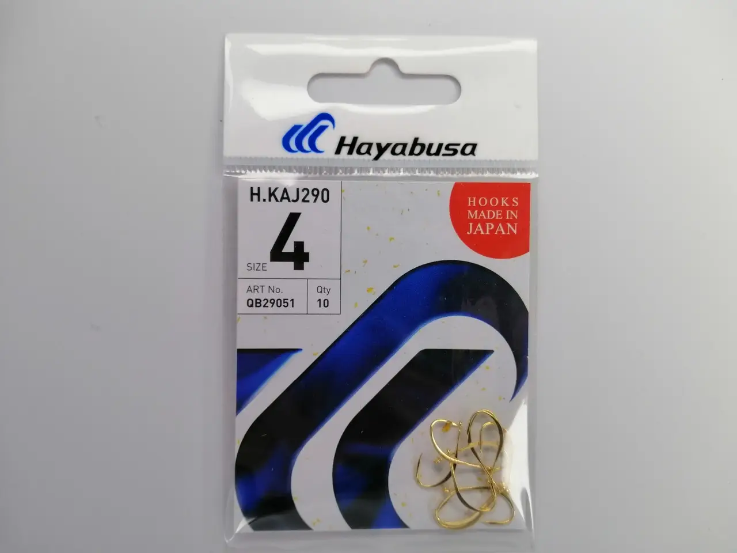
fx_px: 575
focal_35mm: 27
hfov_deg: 65.3
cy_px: 276
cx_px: 368
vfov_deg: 51.4
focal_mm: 4.75
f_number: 1.75
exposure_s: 1/100
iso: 214
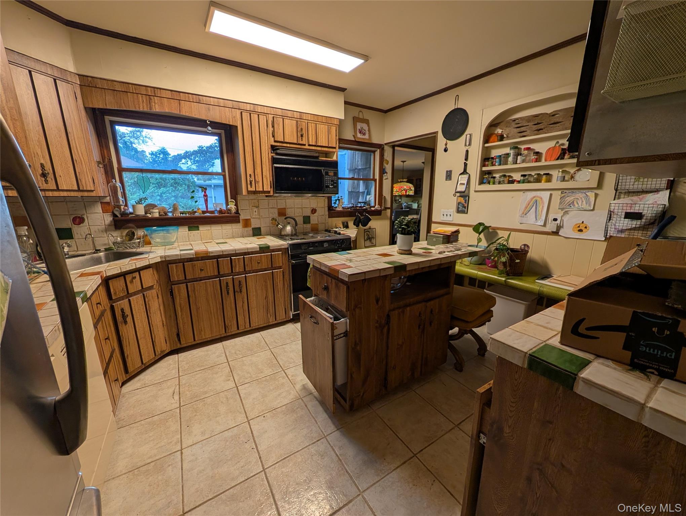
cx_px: 343
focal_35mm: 12
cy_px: 258
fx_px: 238
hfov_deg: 110.5
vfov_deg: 94.6
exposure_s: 1/86.5
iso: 39
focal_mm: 2.02
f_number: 1.7
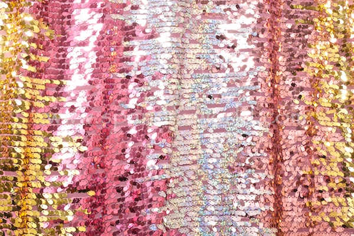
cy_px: 118
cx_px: 177
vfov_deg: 18.9
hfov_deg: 28.1
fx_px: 708
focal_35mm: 72
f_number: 9
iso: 400
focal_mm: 48
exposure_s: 1/640
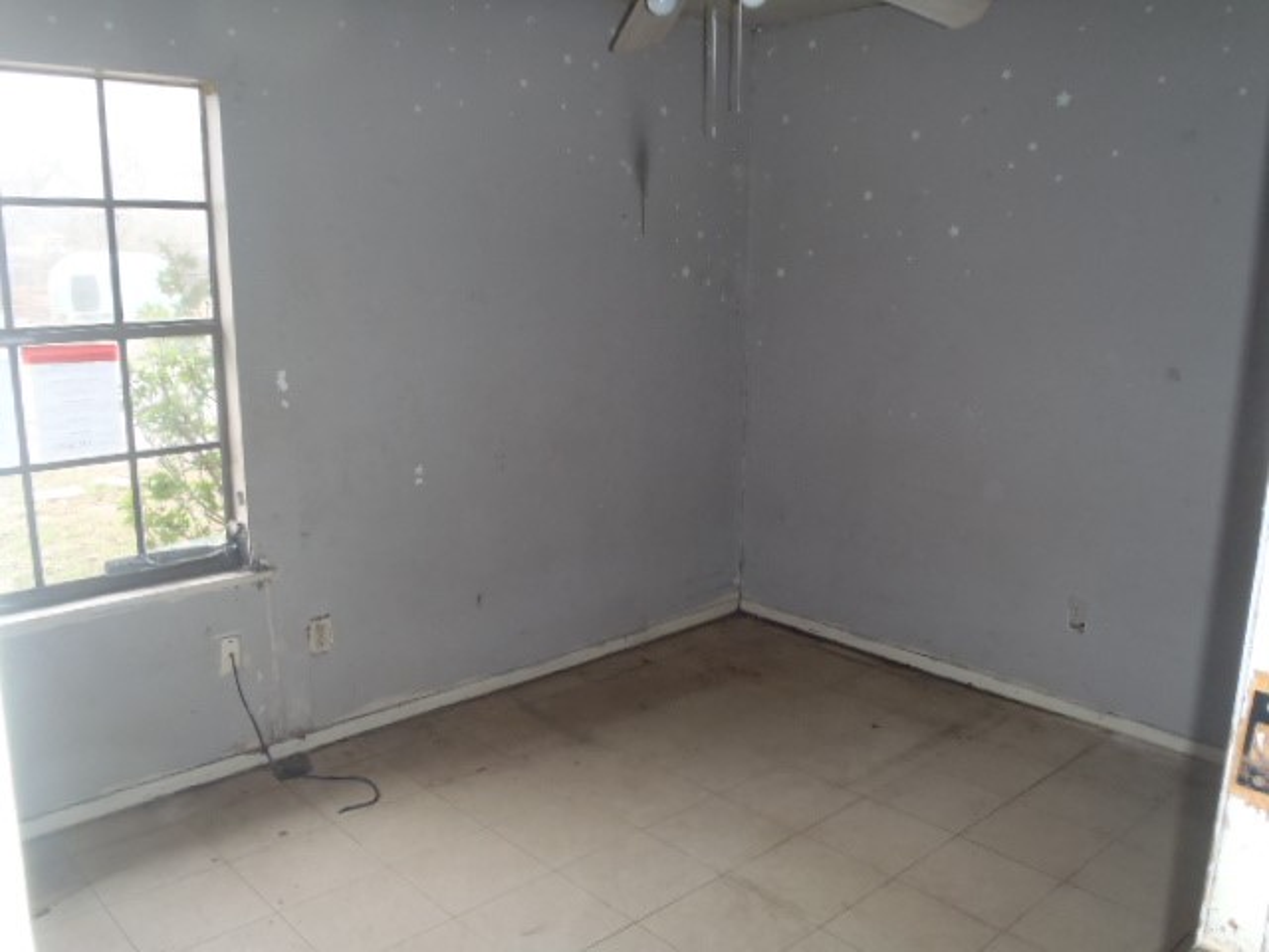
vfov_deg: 49.7
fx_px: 1026
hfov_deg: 63.4
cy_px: 476
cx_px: 634
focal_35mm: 28
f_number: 3.9
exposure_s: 1/30
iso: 250
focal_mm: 5
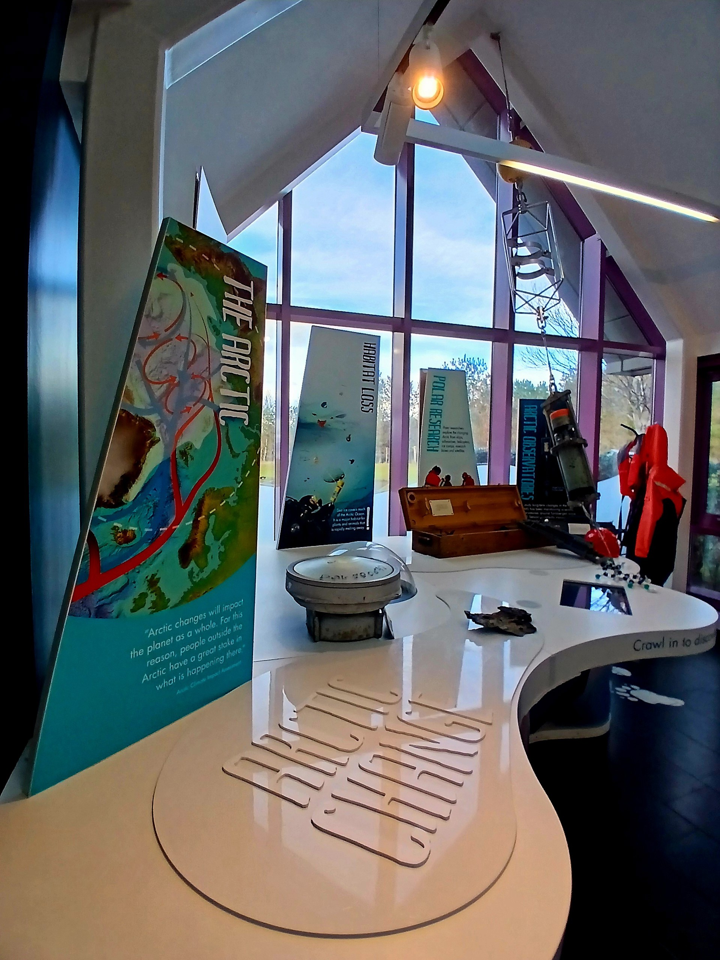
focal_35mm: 17
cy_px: 480
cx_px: 360
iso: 64
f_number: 2.2
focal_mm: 1.4
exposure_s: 1/100
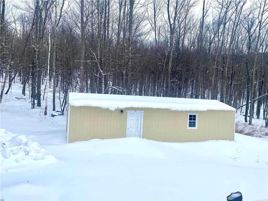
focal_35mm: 26
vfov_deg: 53.1
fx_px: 201
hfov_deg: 67.3
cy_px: 100
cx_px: 134
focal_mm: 4.25
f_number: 1.8
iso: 32
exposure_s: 1/4115
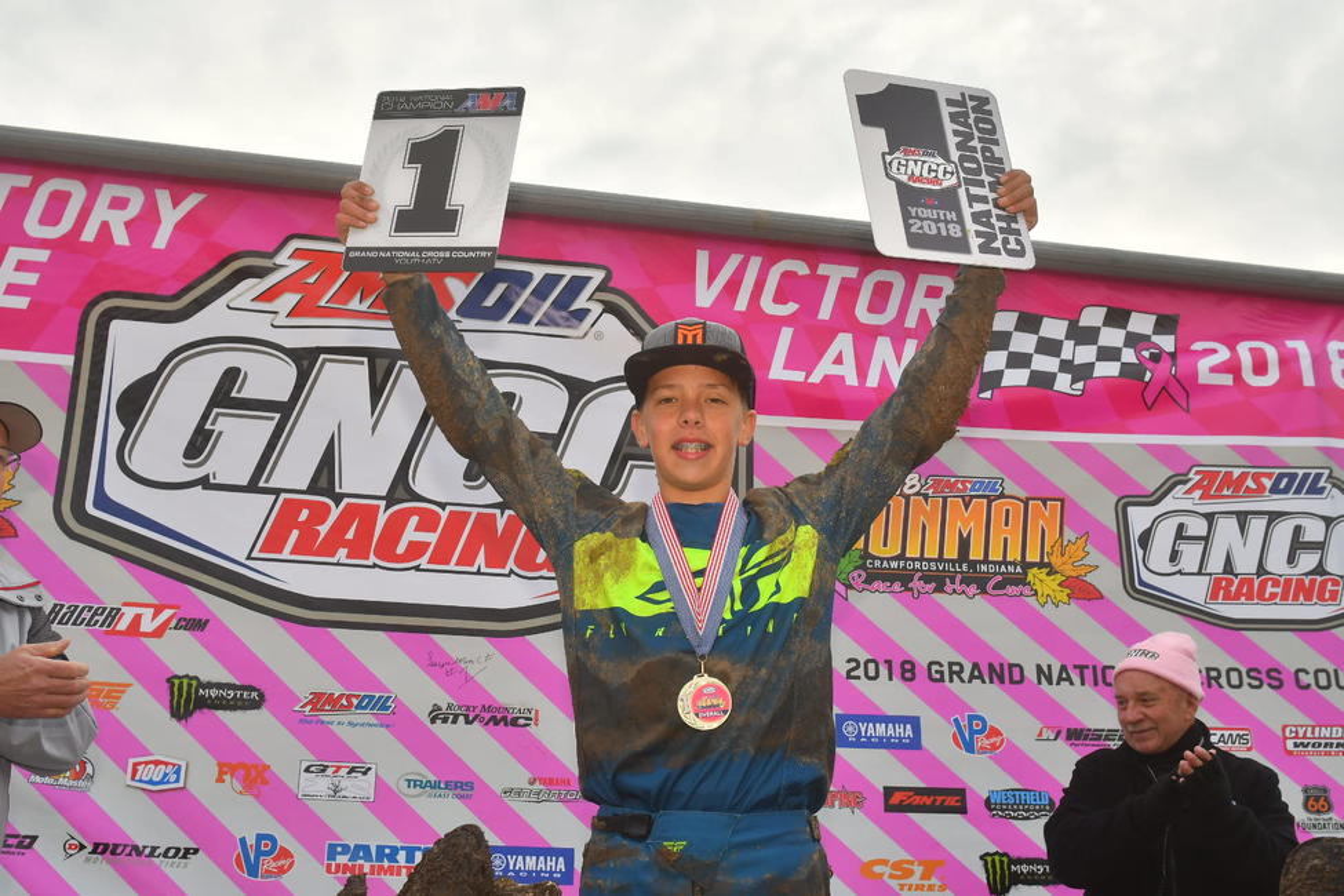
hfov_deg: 46.4
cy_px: 448
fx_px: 1568
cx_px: 672
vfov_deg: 31.9
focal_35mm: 42
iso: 400
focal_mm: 28
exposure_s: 1/640
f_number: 5.6
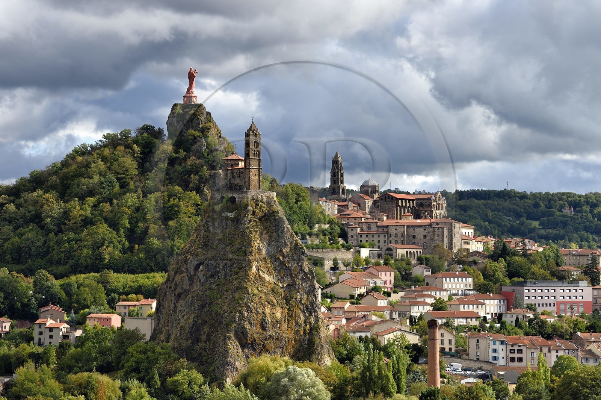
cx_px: 300
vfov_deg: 13.7
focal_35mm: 100
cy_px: 200
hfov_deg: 20.4
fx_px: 1668
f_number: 10
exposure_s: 1/250
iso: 200
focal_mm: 100
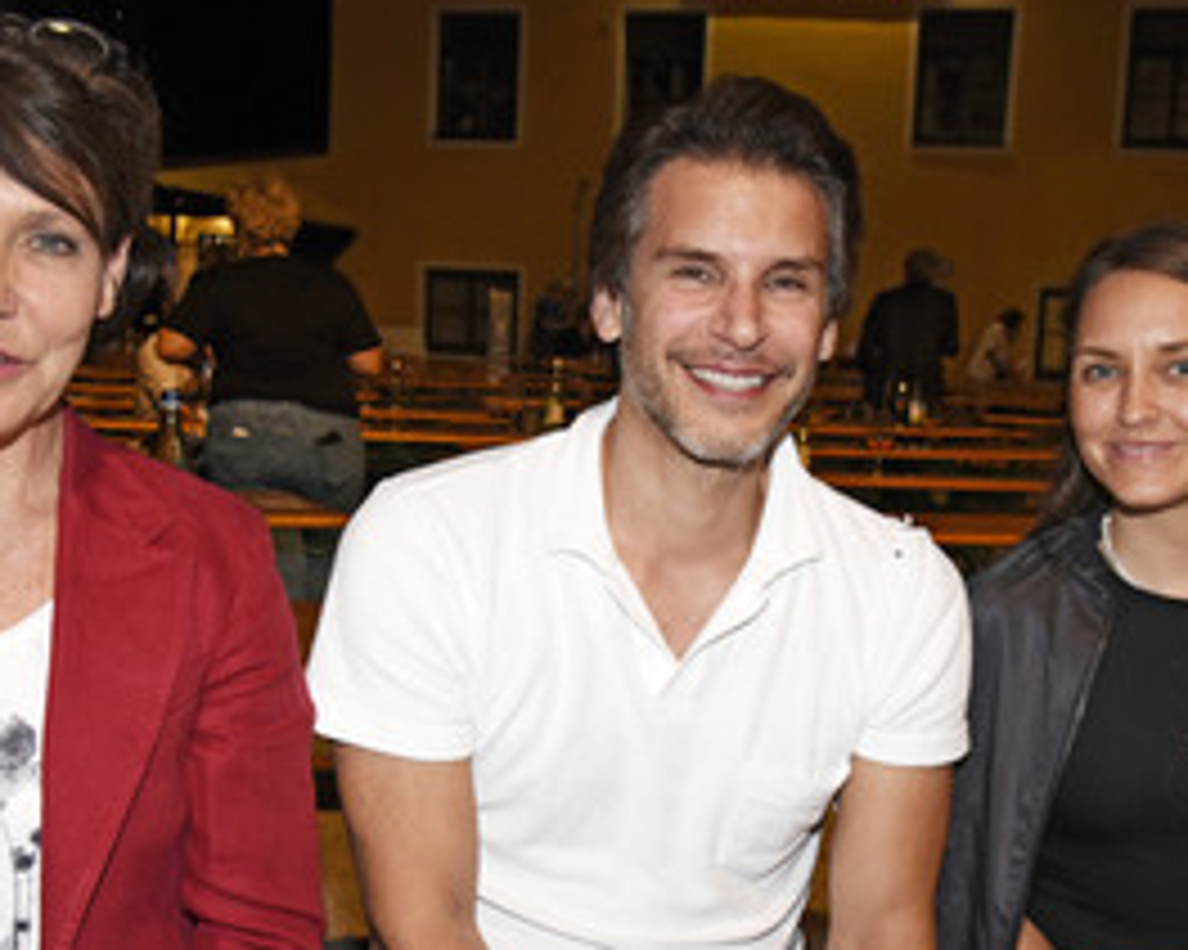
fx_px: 1687
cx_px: 529
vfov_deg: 31.3
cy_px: 572
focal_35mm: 48
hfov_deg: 38.7
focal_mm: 30
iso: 1600
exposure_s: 1/60
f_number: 6.3
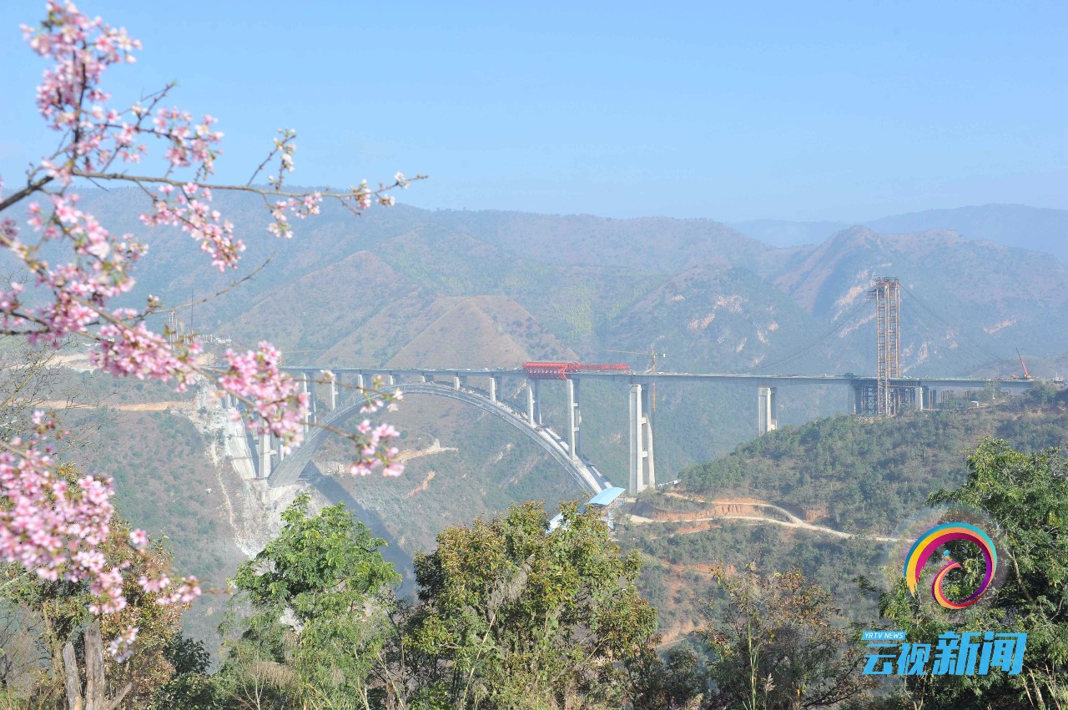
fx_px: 1126
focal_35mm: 38
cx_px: 534
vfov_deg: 35.0
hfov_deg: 50.7
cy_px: 355
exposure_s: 1/400
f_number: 10
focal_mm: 38
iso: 500
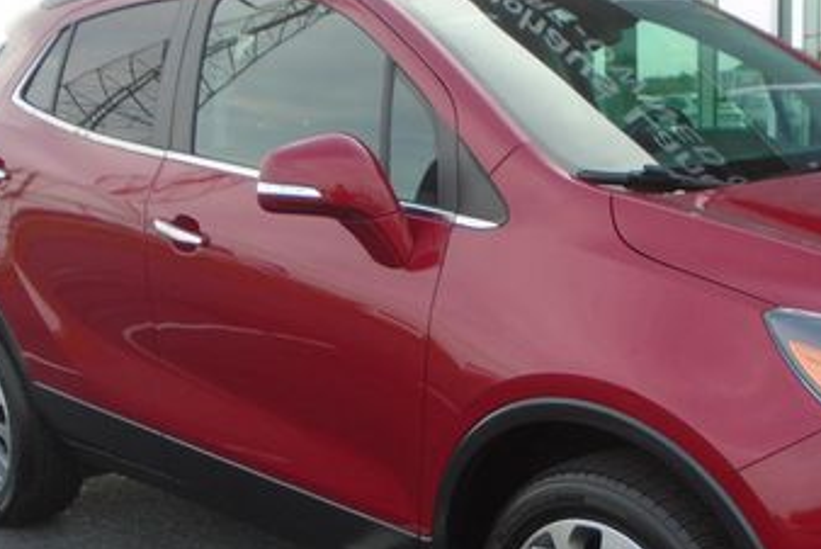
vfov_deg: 22.3
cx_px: 627
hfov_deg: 32.2
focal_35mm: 61
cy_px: 340
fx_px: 1392
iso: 100
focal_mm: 5.5
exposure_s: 1/250
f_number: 3.5
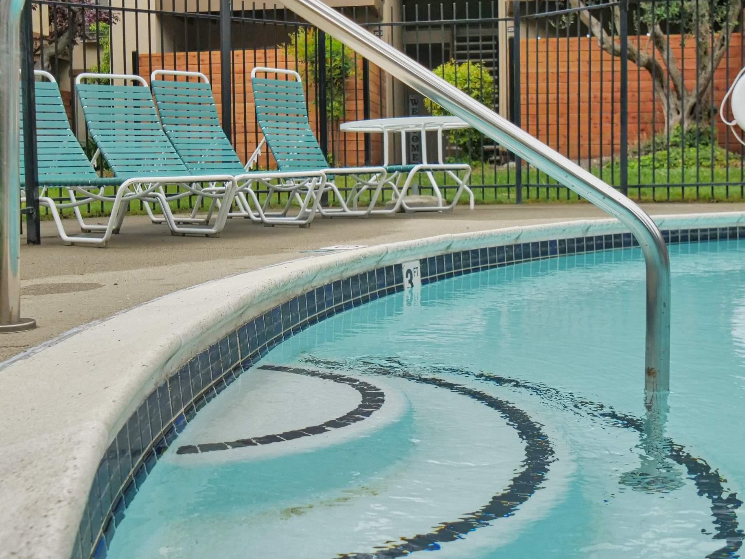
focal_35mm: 47
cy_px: 217
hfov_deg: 40.4
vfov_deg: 30.8
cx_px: 362
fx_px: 1012
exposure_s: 1/4000
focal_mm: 14
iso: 500
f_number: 2.8
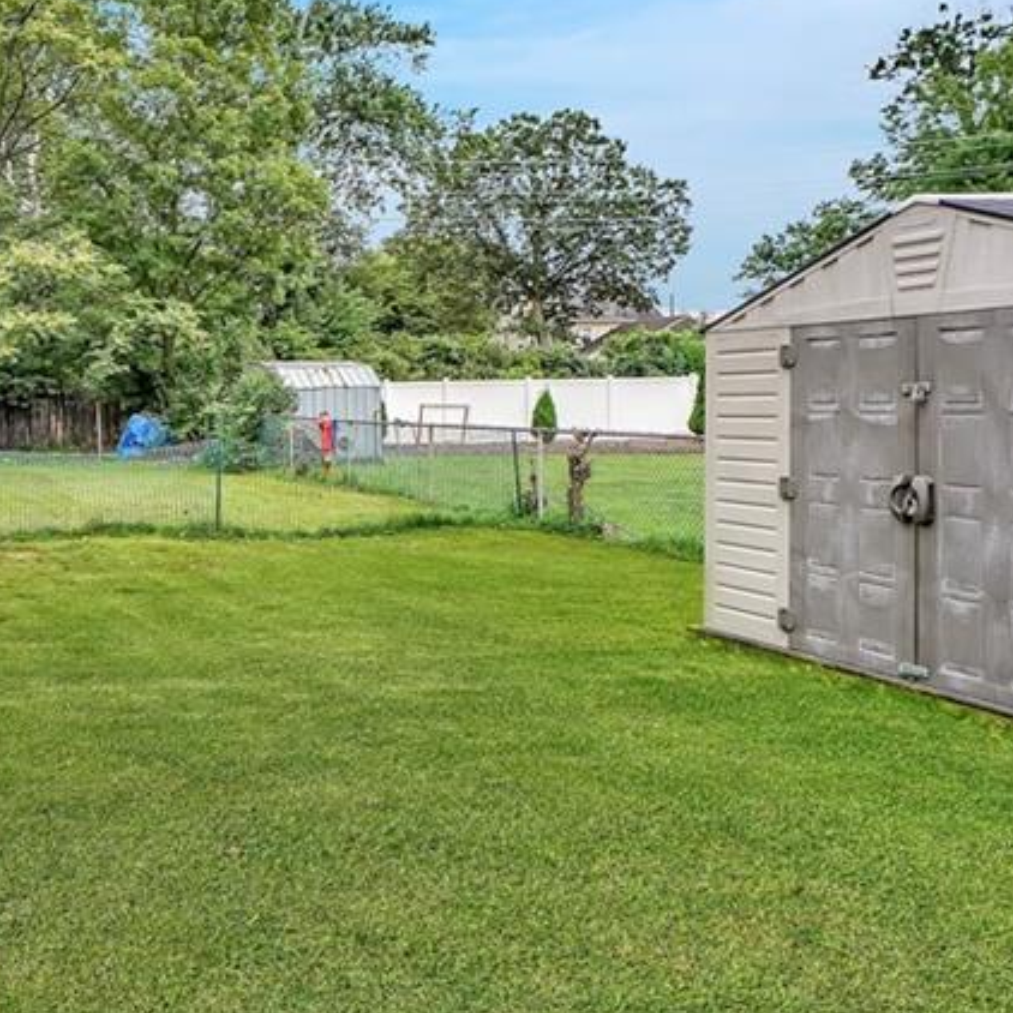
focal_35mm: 33
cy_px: 420
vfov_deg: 49.5
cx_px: -101
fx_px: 1093
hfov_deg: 40.3
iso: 200
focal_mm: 16
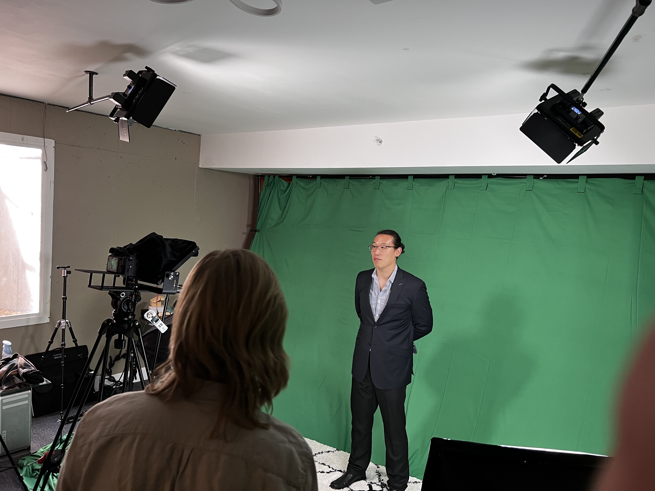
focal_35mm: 26
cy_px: 246
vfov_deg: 53.1
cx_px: 328
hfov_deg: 67.3
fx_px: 492
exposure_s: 1/60
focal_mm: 5.7
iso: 125
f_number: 1.5
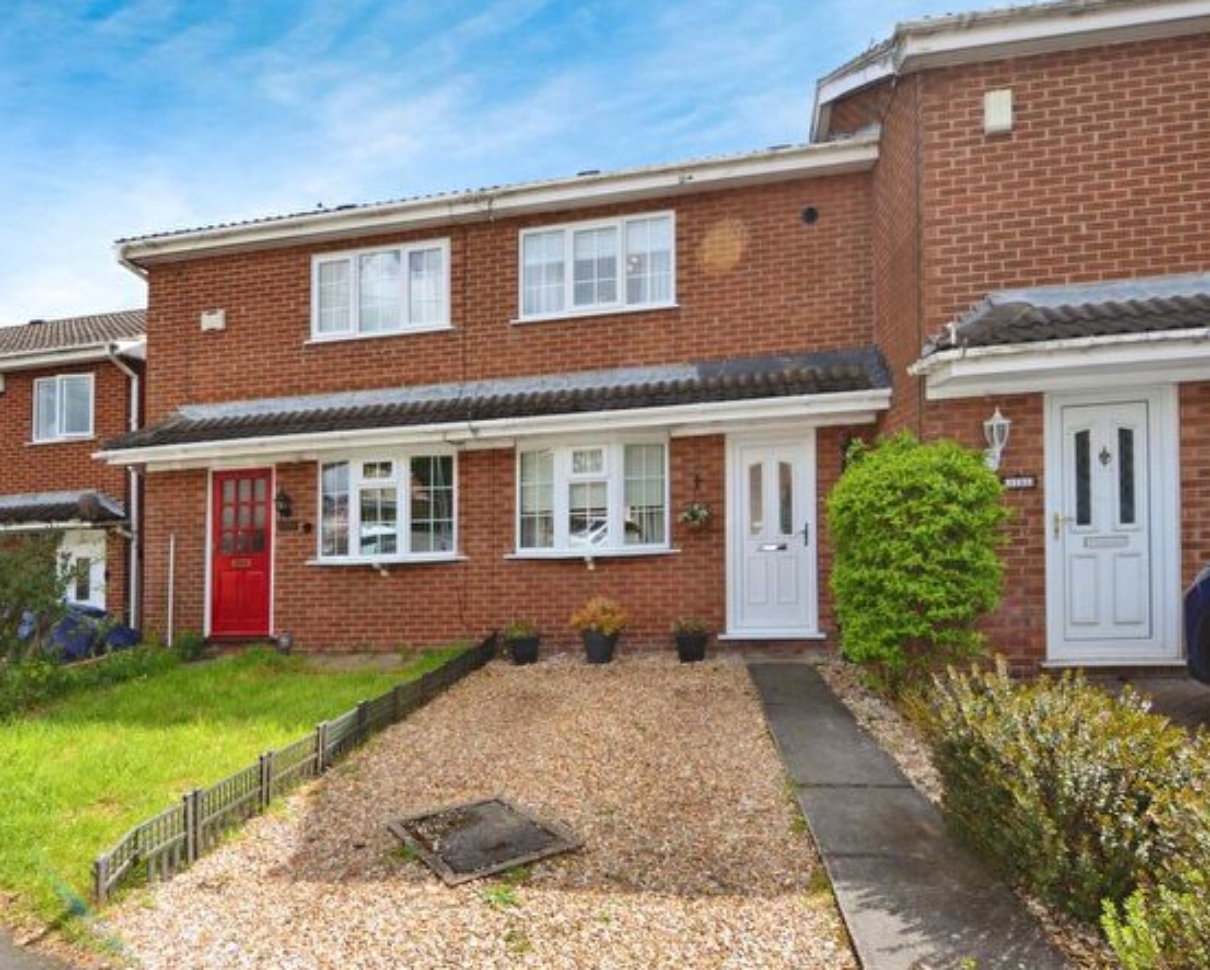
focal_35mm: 20
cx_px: 534
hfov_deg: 81.2
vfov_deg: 69.2
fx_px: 702
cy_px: 467
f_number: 6.3
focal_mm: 11
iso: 100
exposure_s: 1/200
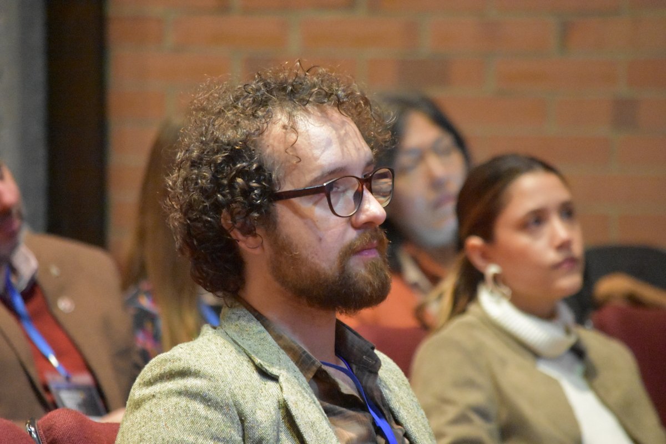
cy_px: 222
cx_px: 333
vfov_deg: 4.7
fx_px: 5411
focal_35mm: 292
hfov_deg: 7.0
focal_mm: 195
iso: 12800
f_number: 5
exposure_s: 1/30
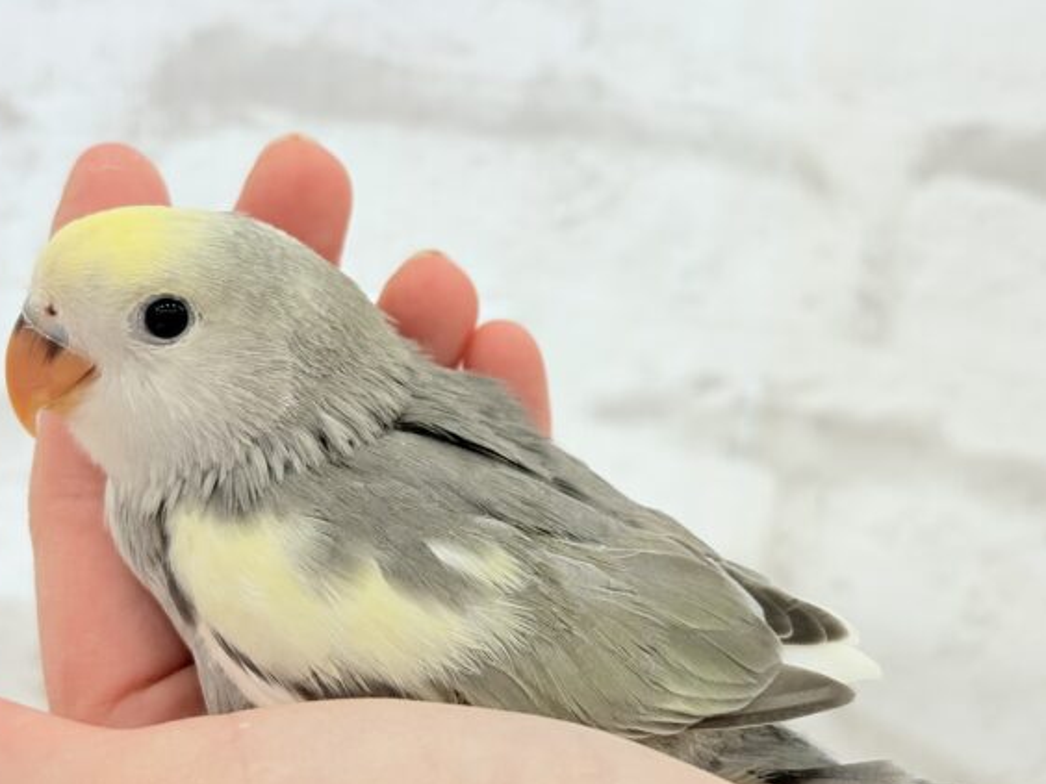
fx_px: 1783
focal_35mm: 59
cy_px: 437
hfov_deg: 32.7
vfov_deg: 24.8
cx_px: 536
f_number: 1.6
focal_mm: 5.96
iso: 50
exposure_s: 1/100
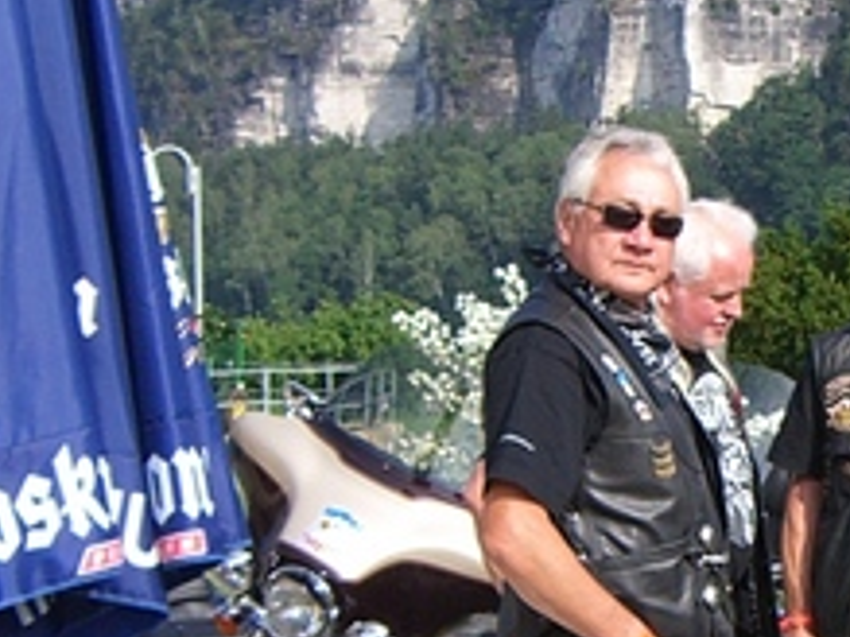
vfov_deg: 10.7
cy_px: 385
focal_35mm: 139
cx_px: 935
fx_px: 3411
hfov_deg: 13.9
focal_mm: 6.2
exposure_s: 1/400
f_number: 4.3
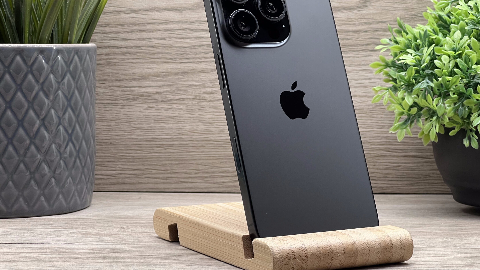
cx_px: 278
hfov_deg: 21.5
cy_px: 126
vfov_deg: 12.2
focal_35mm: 99
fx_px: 1260
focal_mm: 9
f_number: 2.8
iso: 100
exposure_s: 1/100
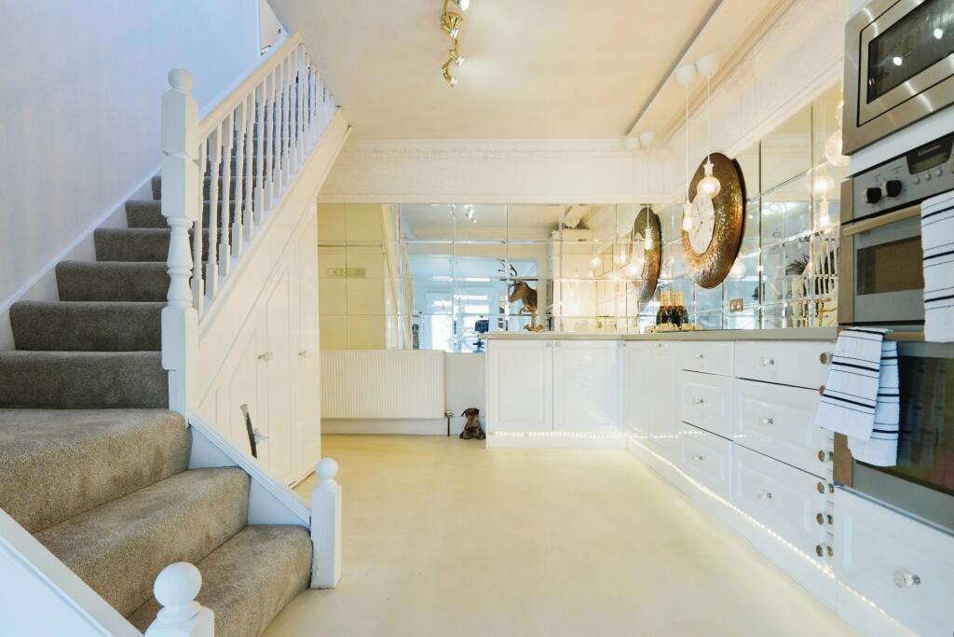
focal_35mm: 20
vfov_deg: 63.2
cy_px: 318
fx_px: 517
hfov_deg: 85.4
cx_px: 477
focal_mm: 13
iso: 400
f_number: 4
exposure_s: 1/100
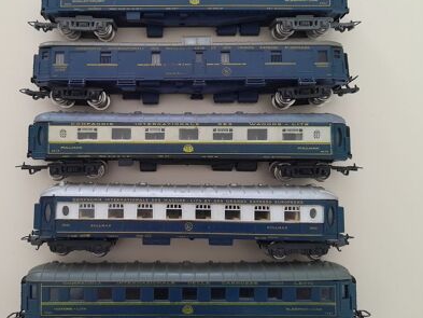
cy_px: 150
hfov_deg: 54.9
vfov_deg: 42.9
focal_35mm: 33
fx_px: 403
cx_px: 170
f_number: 1.8
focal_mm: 4
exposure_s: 1/50
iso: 400
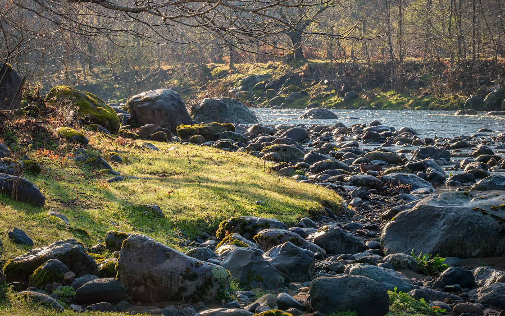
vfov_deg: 10.4
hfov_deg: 16.6
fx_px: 1734
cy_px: 127
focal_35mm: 126
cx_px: 233
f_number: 11
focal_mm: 66
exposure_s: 1/105
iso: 500
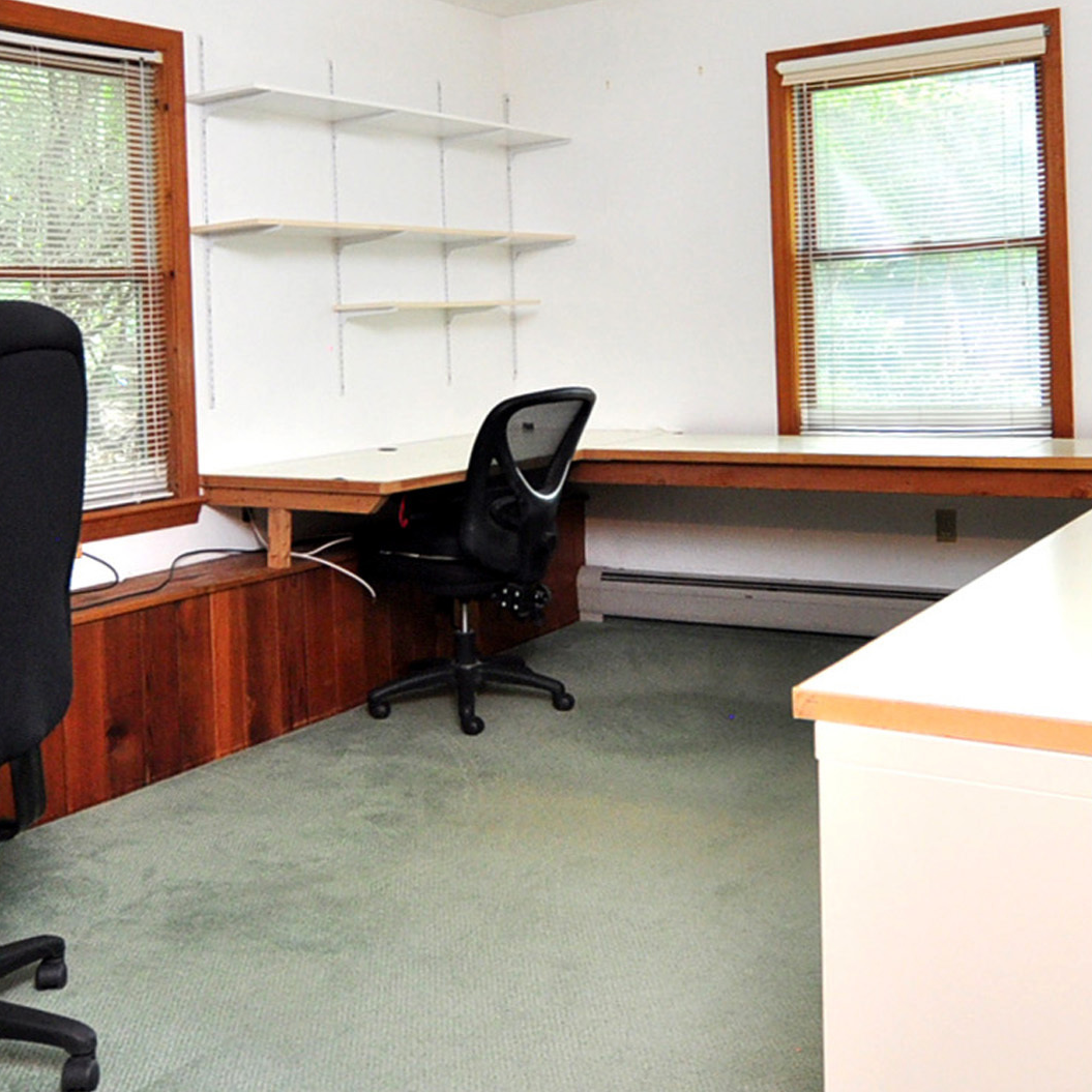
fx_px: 1249
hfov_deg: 47.2
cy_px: 317
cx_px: 538
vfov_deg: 46.1
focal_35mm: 35
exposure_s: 1/125
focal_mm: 10
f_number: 3.5
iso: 640
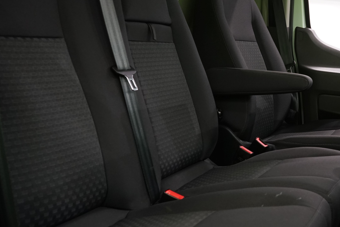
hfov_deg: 37.3
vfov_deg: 26.4
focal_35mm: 51
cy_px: 90
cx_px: 281
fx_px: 482
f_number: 7.1
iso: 1000
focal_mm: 28
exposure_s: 1/20
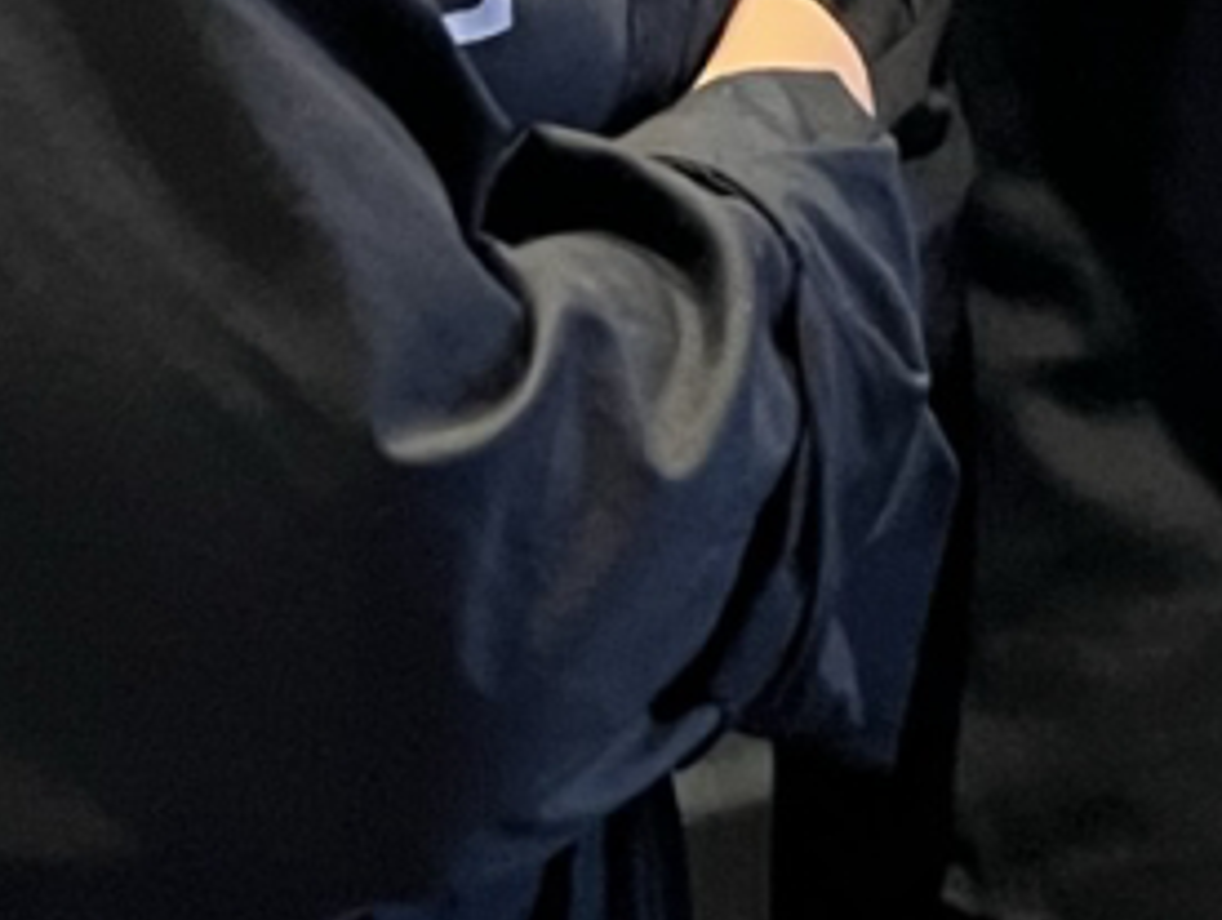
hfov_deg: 12.7
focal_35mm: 151
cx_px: 1484
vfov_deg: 8.9
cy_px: -1298
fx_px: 5338
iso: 500
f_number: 1.5
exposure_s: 1/50
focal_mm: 5.7
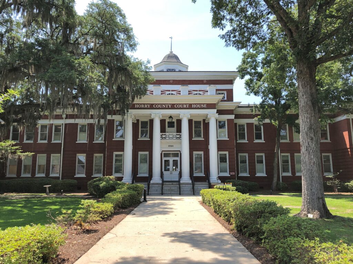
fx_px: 286
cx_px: 176
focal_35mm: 28
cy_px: 132
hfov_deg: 63.4
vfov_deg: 49.7
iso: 20
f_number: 1.8
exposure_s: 1/823
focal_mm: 3.99
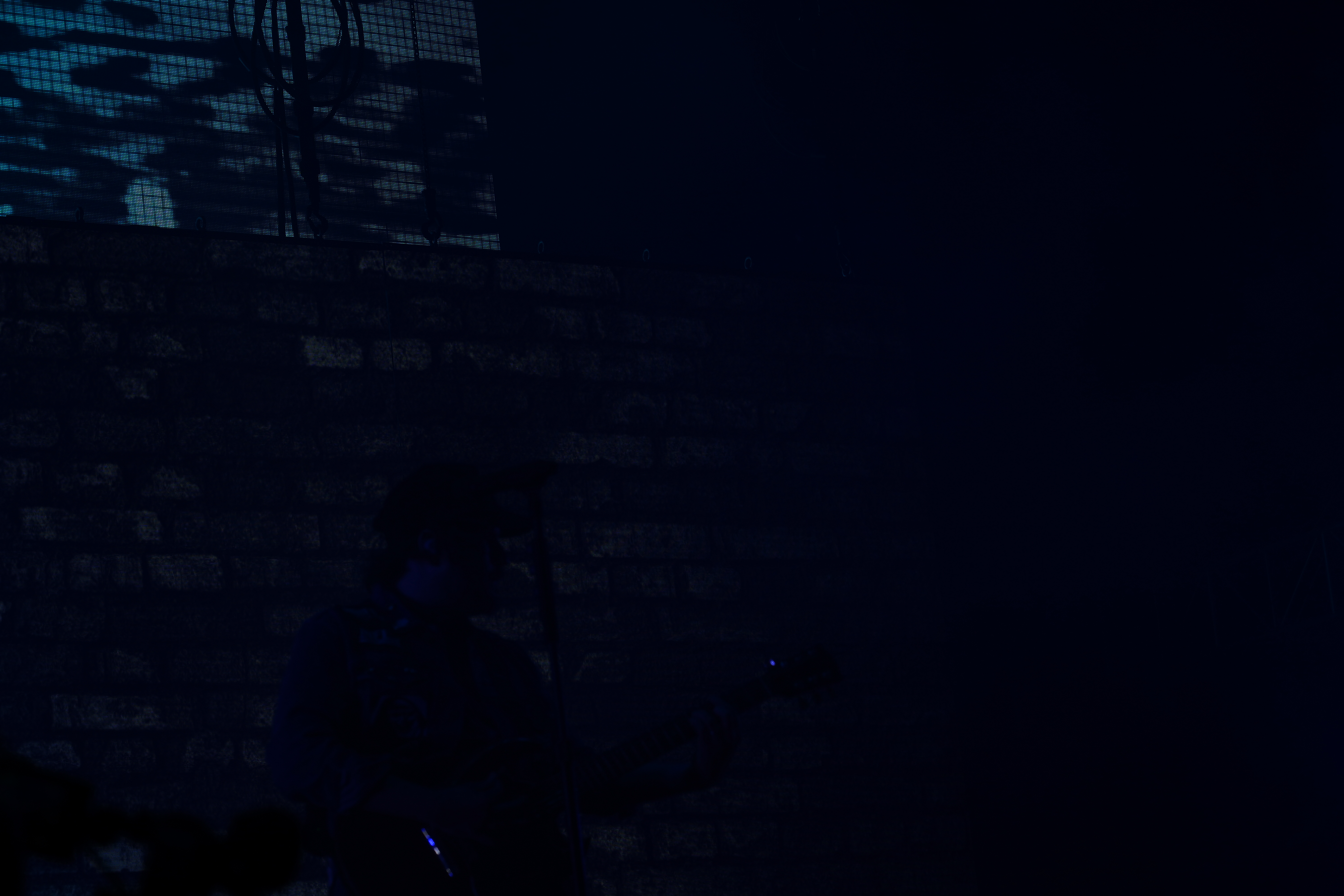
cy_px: 448
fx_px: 3920
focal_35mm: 105
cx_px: 672
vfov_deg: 13.0
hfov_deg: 19.5
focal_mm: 105
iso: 100
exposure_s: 1/400
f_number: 7.1
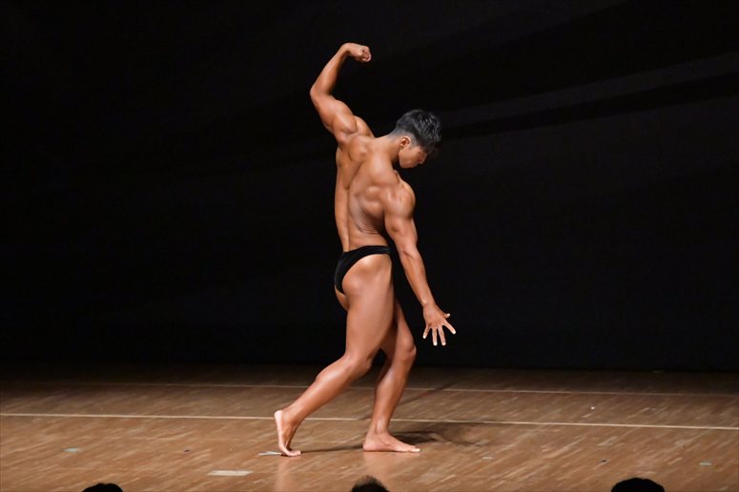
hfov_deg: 8.6
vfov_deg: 5.7
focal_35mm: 240
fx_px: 4924
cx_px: 370
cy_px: 246
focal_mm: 160
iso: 12800
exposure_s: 1/400
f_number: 5.6
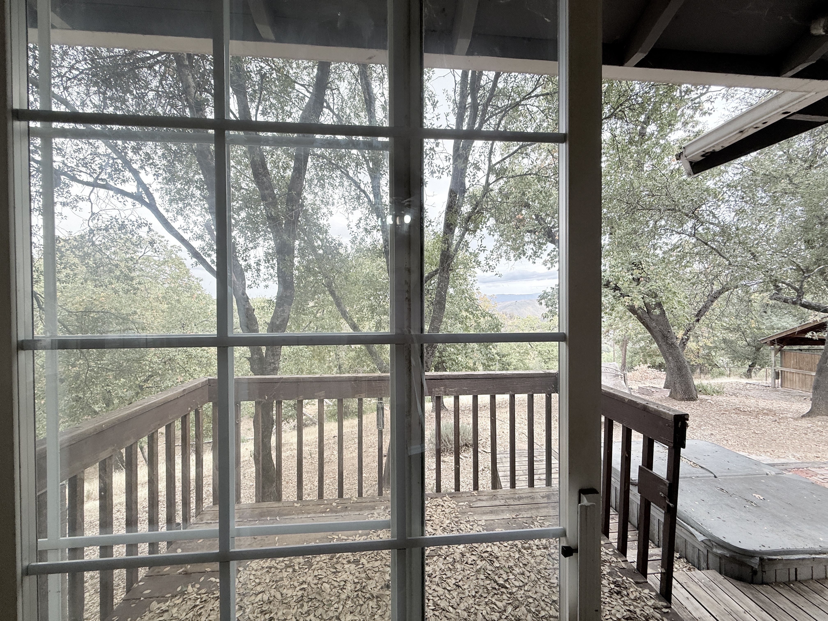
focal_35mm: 14
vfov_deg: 85.7
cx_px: 414
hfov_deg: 102.1
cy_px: 310
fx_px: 335
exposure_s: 1/222
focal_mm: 2.22
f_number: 2.2
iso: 64
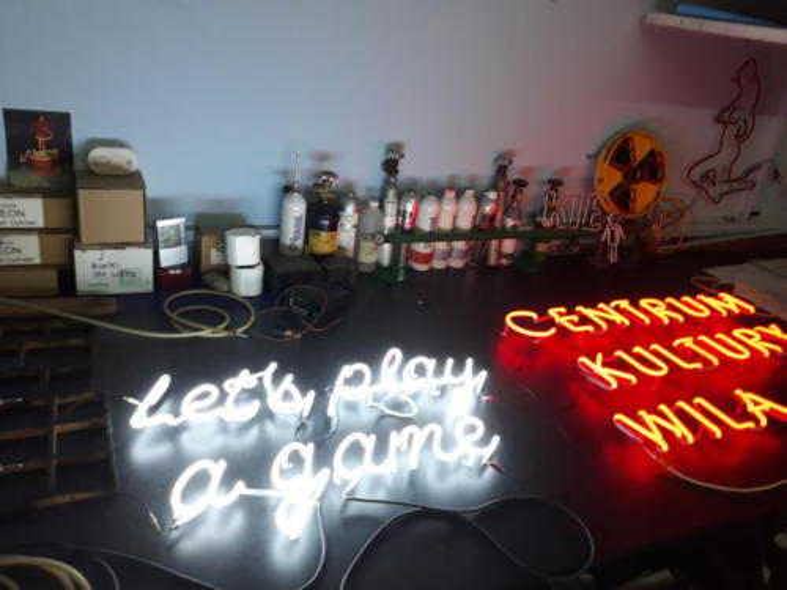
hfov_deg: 65.3
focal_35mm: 27
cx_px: 394
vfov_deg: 51.4
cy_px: 295
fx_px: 614
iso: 125
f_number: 1.7
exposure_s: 1/50
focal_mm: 3.71
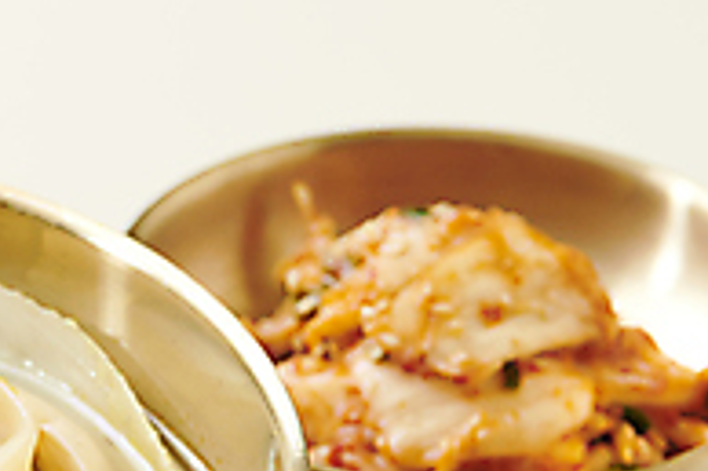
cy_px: 570
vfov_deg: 6.3
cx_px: 11
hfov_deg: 9.4
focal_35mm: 217
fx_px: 4264
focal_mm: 70
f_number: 8
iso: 64
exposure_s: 1/125
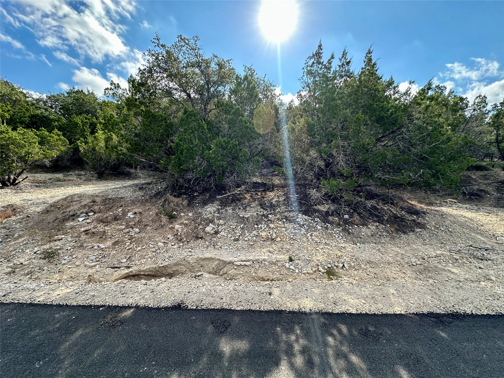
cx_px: 252
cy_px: 189
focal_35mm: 14
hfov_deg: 102.1
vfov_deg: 85.7
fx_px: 204
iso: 40
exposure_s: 1/643
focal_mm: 2.22
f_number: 2.2
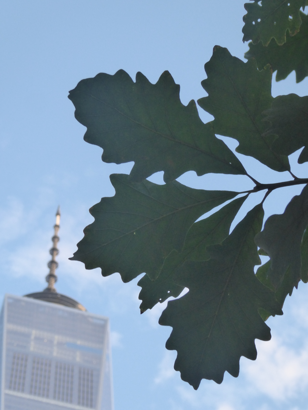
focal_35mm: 107
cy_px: 205
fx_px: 1269
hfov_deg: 13.8
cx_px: 154
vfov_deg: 18.4
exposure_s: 1/100
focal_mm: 17.5
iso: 320
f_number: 5
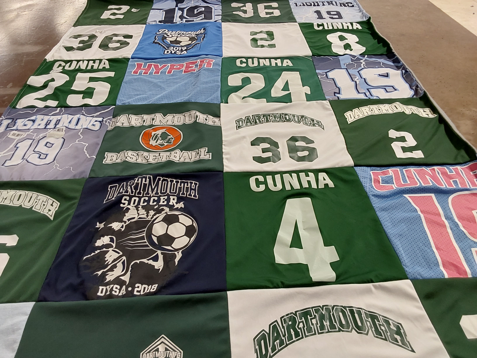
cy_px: 179
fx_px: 386
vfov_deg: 49.7
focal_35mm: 28
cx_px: 238
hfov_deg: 63.4
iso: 100
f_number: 1.9
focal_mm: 2.91
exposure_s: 1/60
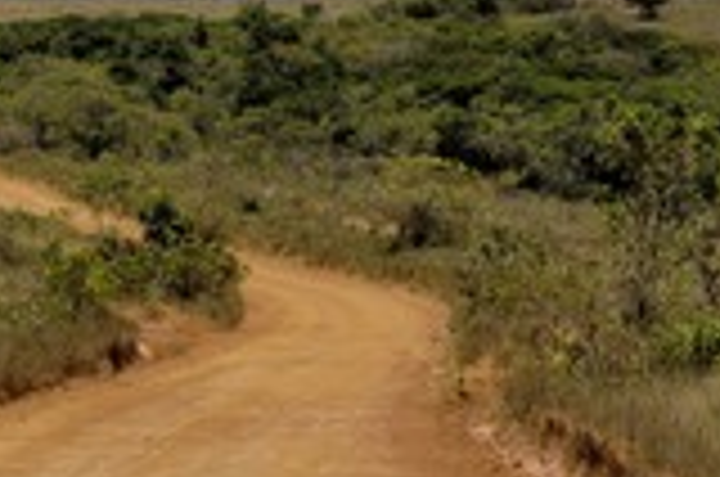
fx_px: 3154
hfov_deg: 12.8
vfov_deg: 8.6
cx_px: -29
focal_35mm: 158
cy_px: -22
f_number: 13
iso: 100
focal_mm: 40
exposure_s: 1/160
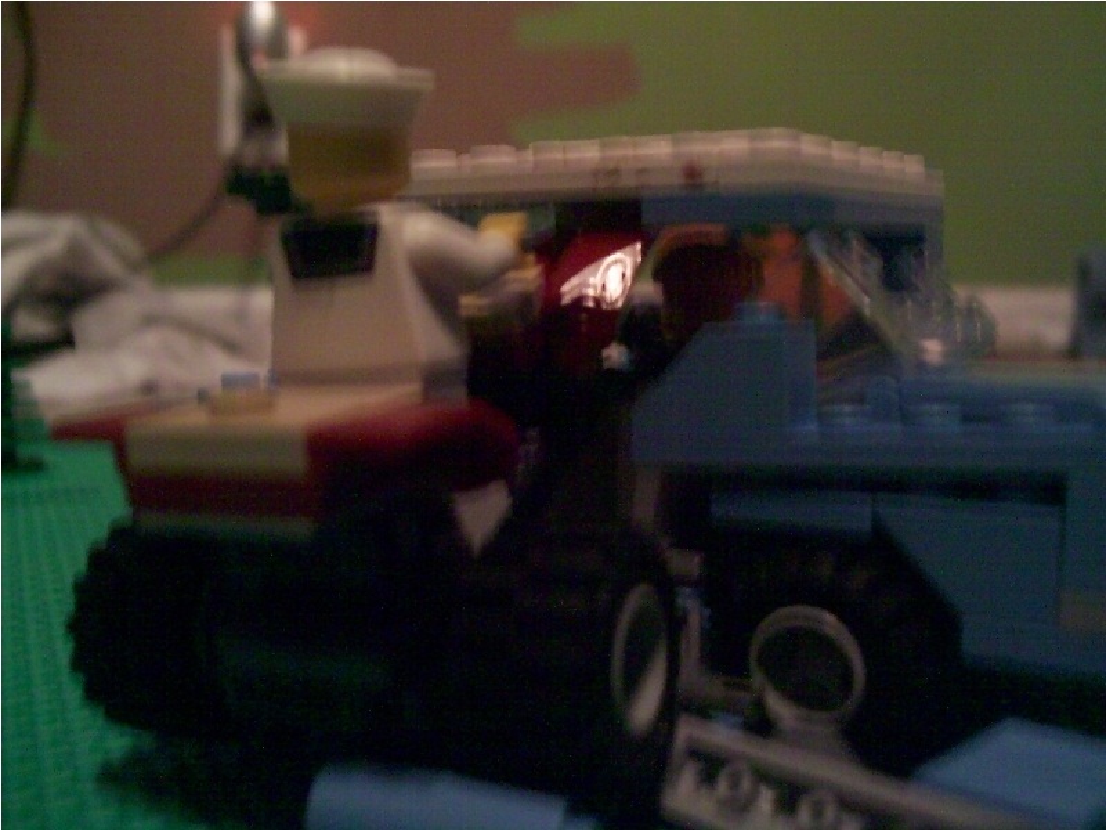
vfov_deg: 39.7
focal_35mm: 36
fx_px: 1150
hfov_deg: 51.4
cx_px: 553
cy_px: 415
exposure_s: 1/8
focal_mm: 6
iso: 160
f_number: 2.7
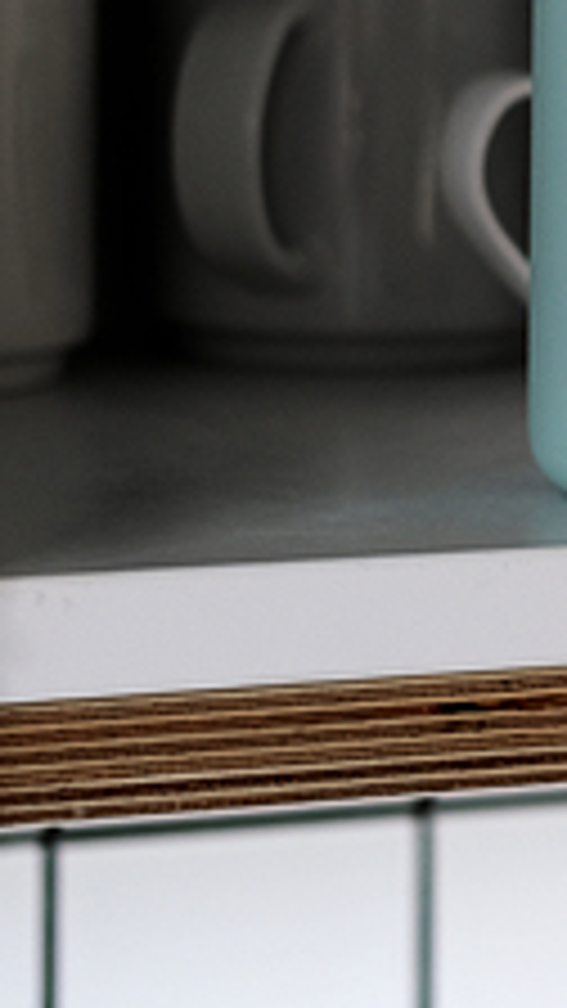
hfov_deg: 5.6
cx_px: 837
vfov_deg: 9.9
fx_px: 5747
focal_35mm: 215
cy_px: -155
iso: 200
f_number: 2
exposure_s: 1/180
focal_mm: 35
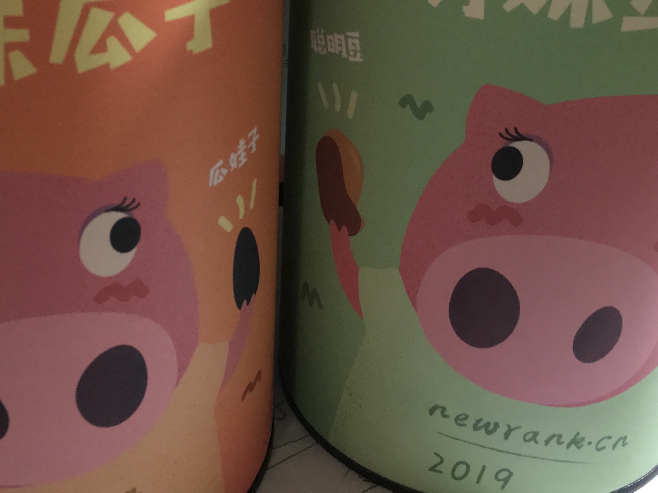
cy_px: 45
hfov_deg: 31.2
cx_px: 312
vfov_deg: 23.0
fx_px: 1178
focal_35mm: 62
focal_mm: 4.15
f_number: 2.2
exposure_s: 1/17
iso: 200
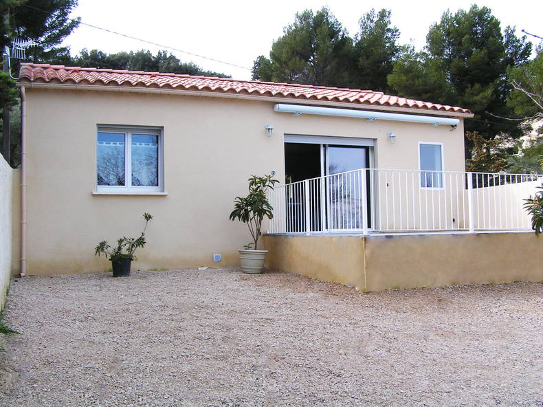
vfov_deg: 37.7
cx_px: 272
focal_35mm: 38
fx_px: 596
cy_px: 204
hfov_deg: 49.0
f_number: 5.6
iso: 50
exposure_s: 1/160
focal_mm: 6.3
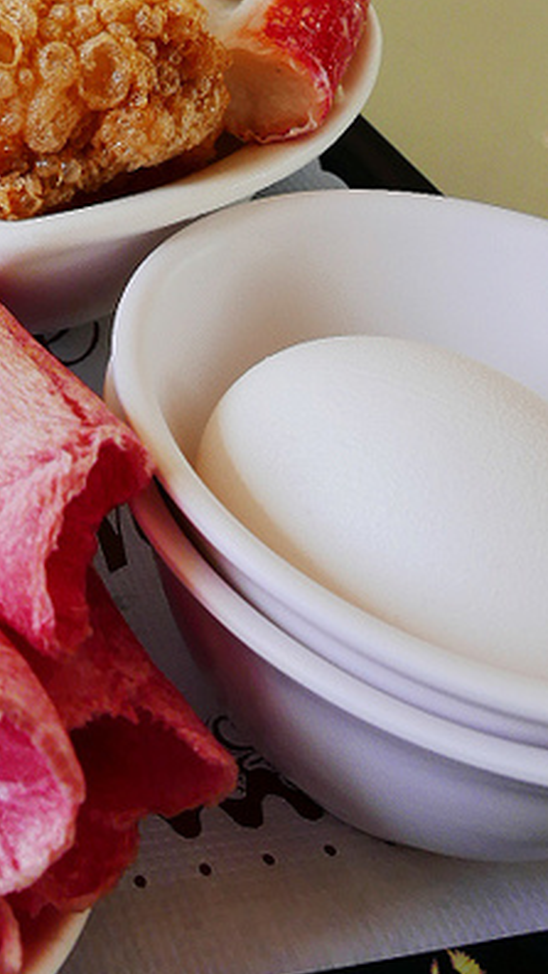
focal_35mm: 54
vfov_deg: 35.2
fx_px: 1394
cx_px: -115
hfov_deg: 20.7
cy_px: 20
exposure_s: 1/100
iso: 200
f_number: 6.3
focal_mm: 10.9
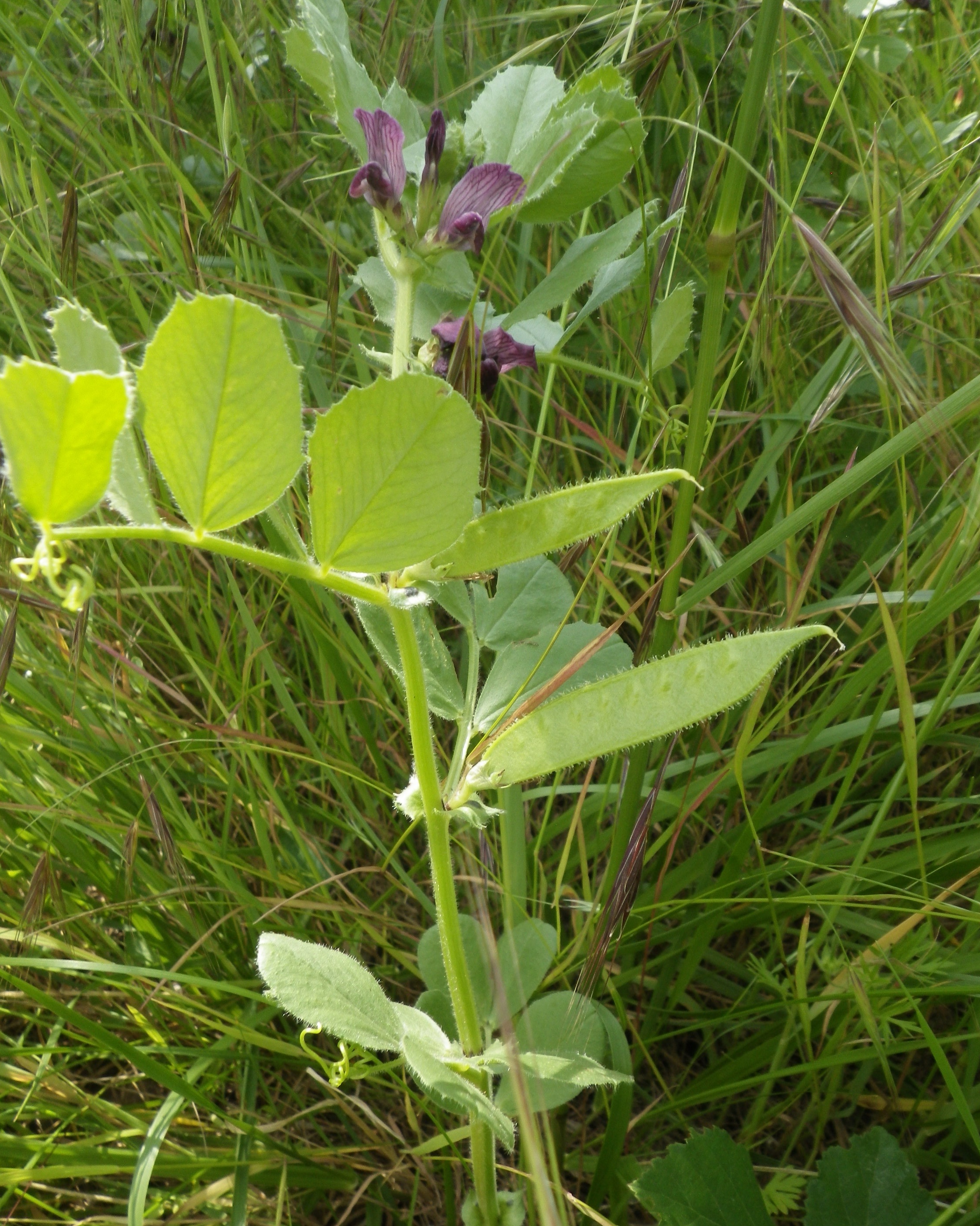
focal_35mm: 30
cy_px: 666
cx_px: 488
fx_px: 1088
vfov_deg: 58.7
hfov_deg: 48.5
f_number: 4.2
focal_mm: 5
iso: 80
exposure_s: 1/200
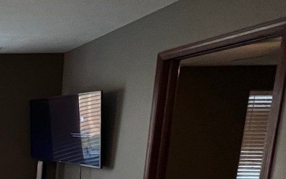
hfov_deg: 30.6
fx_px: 351
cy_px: 182
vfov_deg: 26.9
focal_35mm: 45
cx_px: -116
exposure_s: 1/60
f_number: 1.8
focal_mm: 1.57
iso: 500
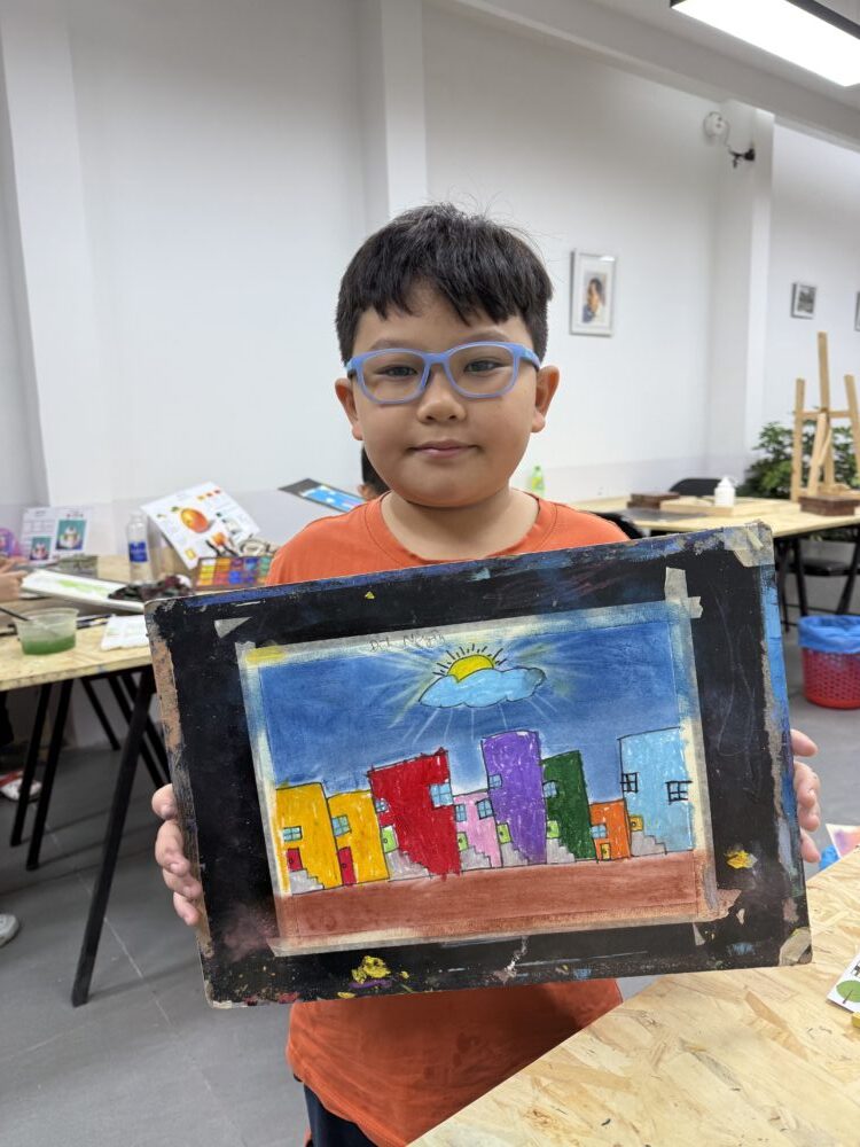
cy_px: 574
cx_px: 430
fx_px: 795
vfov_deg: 71.6
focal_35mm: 24
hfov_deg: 56.8
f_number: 1.78
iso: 64
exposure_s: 1/100
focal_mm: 6.76
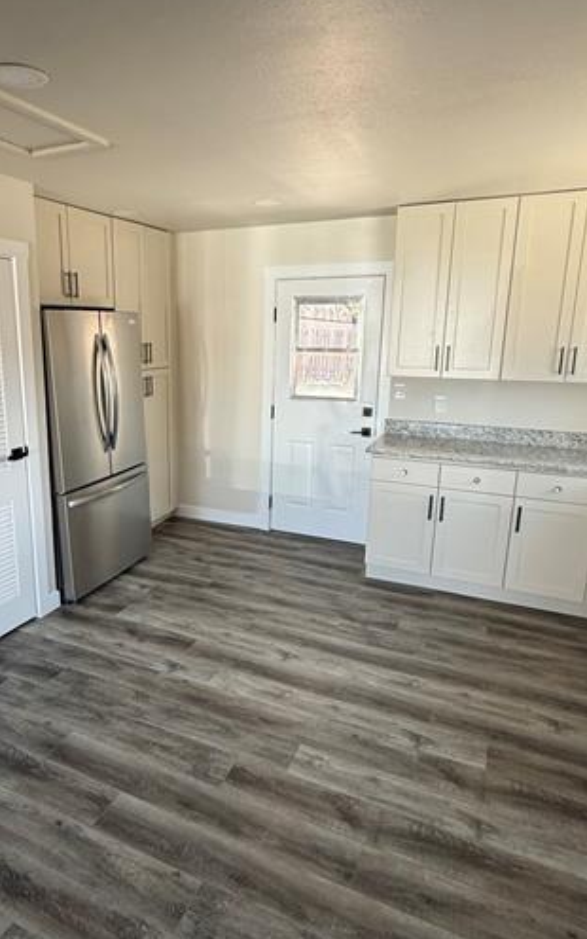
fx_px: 589
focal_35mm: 23
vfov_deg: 77.2
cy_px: 462
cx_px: 210
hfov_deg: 52.3
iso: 125
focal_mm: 2.22
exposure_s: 1/99
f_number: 2.2
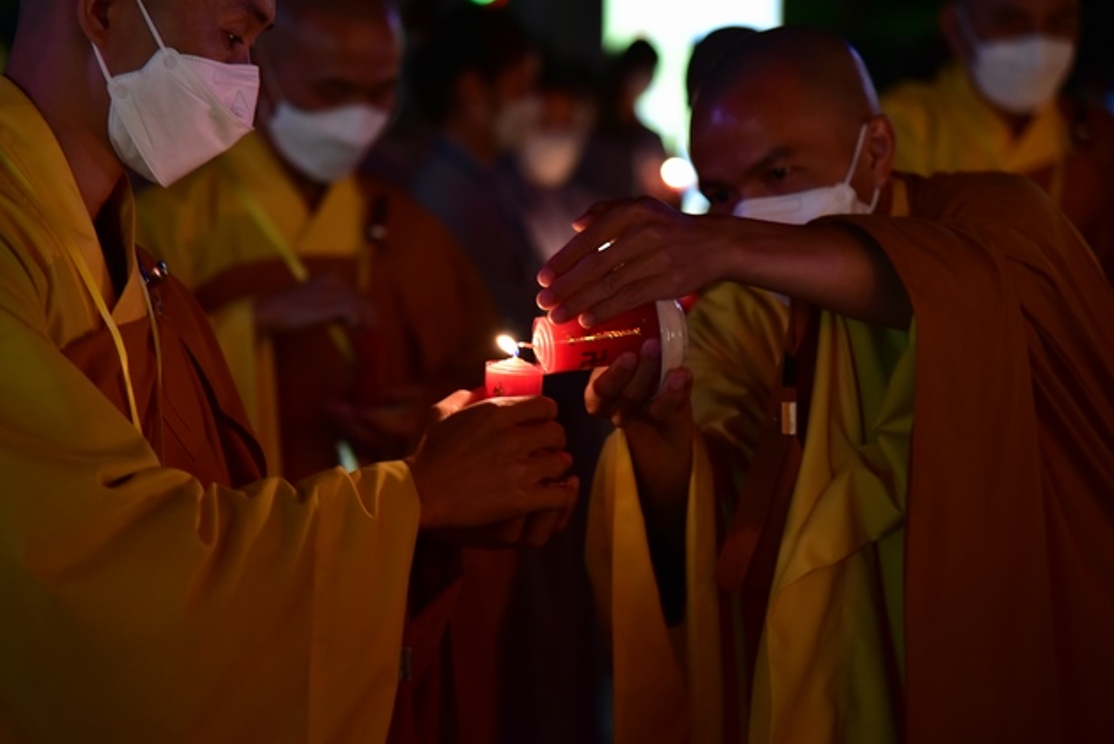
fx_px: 3839
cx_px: 553
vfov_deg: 11.1
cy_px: 365
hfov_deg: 16.5
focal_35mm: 124
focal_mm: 120
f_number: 4
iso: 3200
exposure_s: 1/40
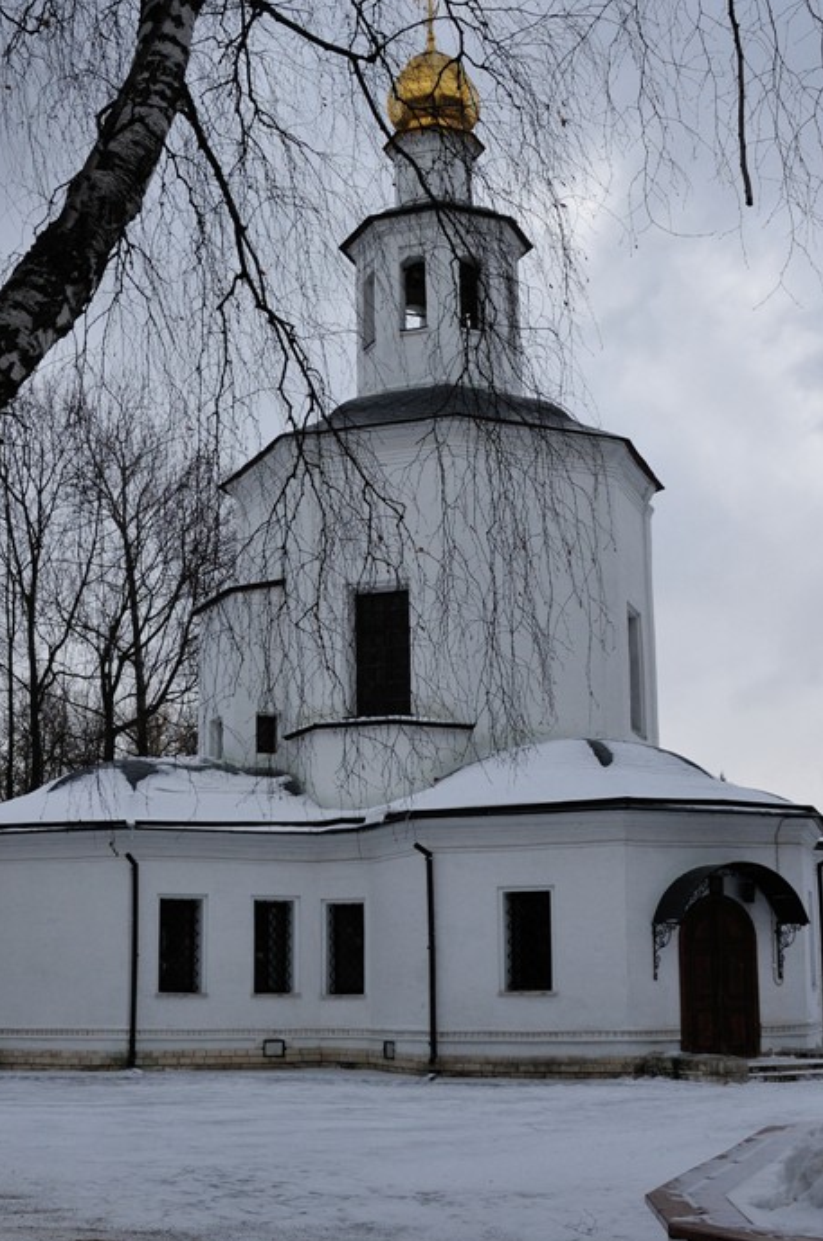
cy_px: 636
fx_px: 1617
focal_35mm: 47
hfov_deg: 28.5
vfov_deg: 42.0
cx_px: 354
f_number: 7.1
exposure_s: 1/320
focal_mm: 24
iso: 320
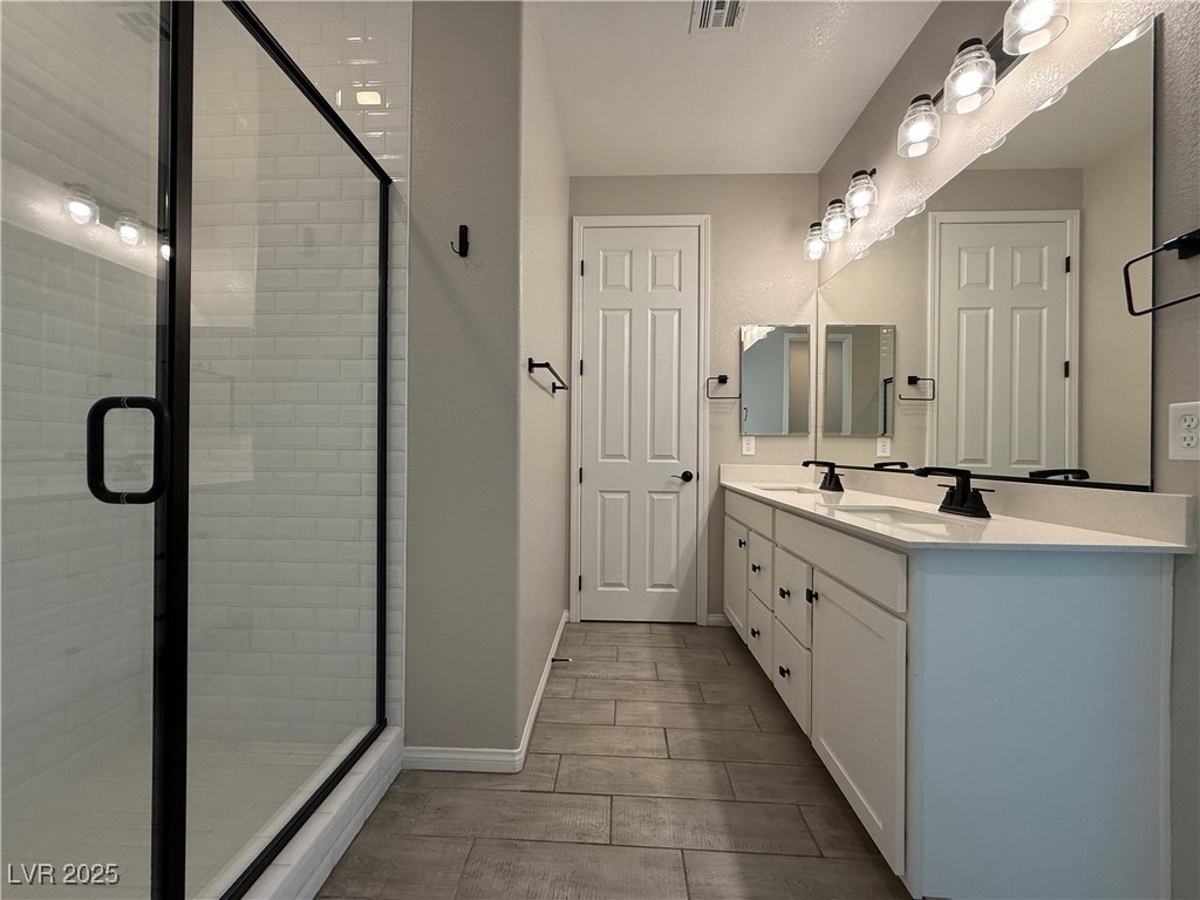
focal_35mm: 14
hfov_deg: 102.1
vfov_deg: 85.7
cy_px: 450
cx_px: 600
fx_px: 485
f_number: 2.2
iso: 200
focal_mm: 2.22
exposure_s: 1/120
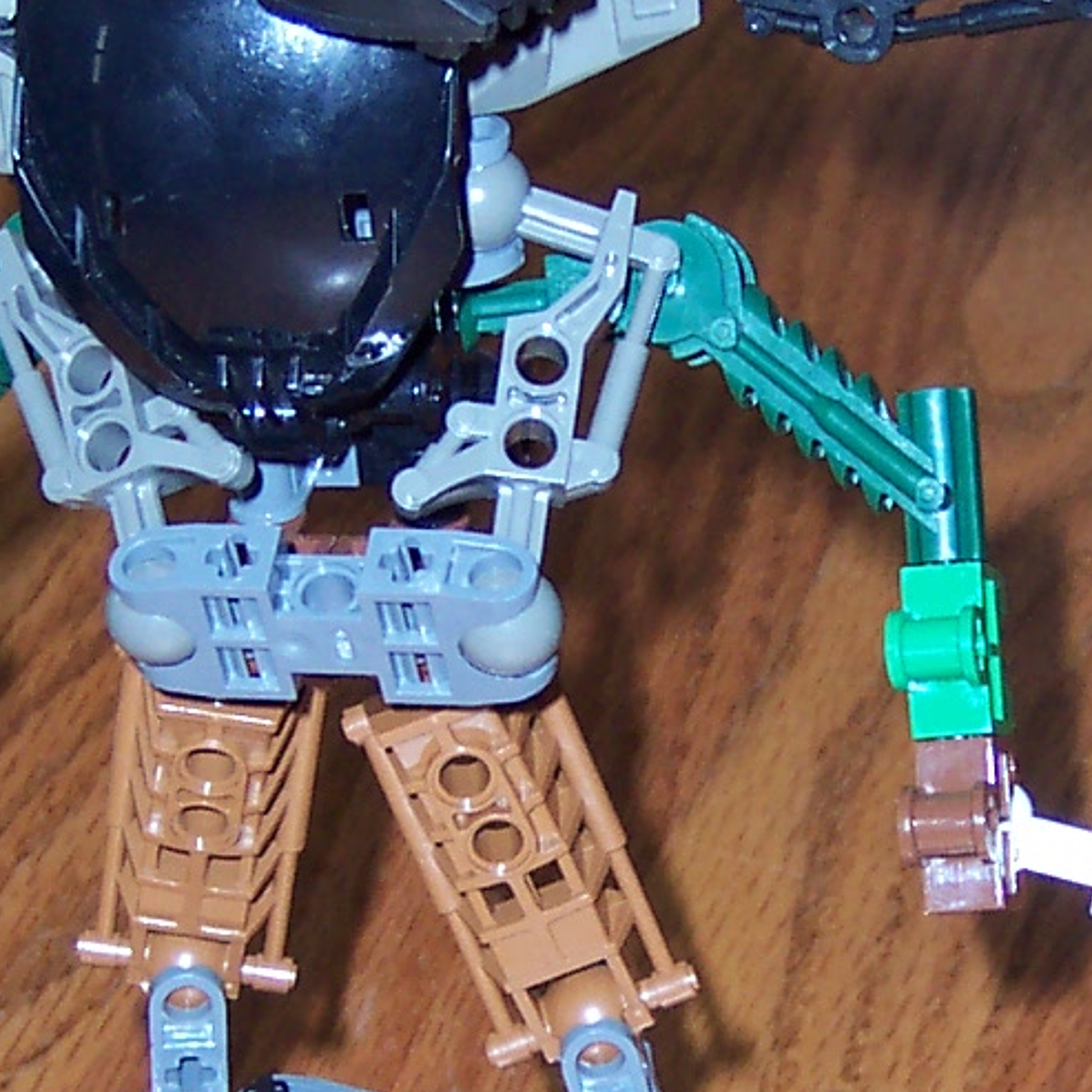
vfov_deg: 8.8
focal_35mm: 199
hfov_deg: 8.8
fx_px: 7102
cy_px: 558
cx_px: 713
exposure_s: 1/60
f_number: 3.4
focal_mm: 10.4
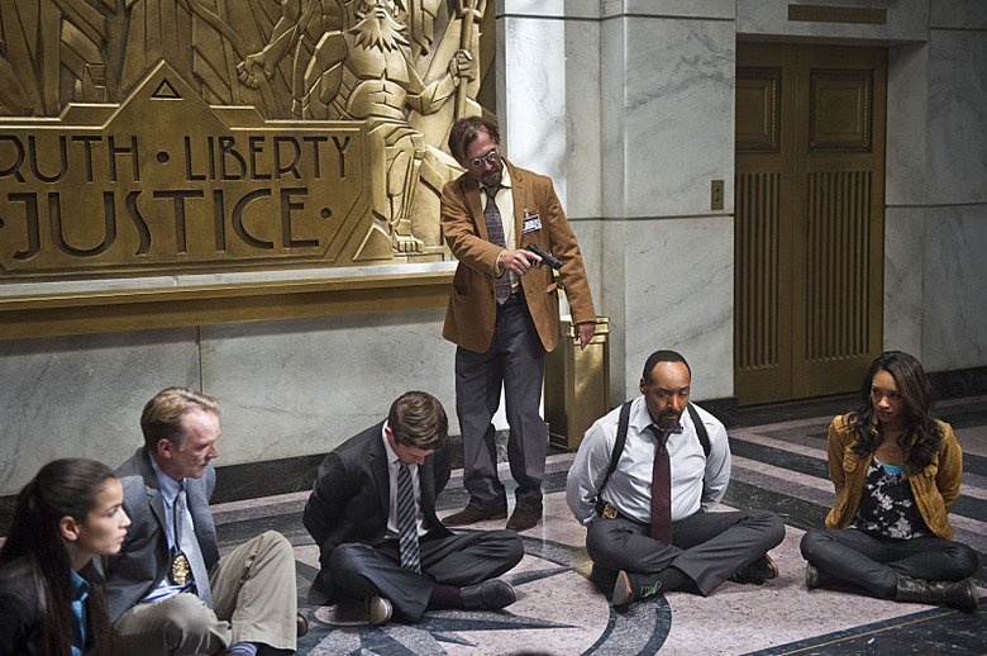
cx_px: 494
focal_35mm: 48
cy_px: 328
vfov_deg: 28.0
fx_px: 1314
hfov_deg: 41.2
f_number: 2.8
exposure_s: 1/125
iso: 2000
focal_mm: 48
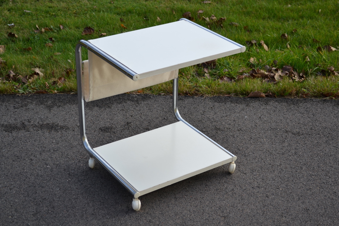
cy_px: 113
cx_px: 170
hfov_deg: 31.9
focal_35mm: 63
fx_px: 593
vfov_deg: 21.6
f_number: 6.3
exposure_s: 1/160
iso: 100
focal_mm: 42
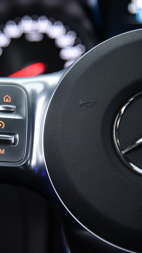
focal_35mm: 189
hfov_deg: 6.4
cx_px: -28
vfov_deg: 11.4
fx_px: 1265
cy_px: 126
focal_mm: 120
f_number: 4
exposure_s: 1/25
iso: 4000
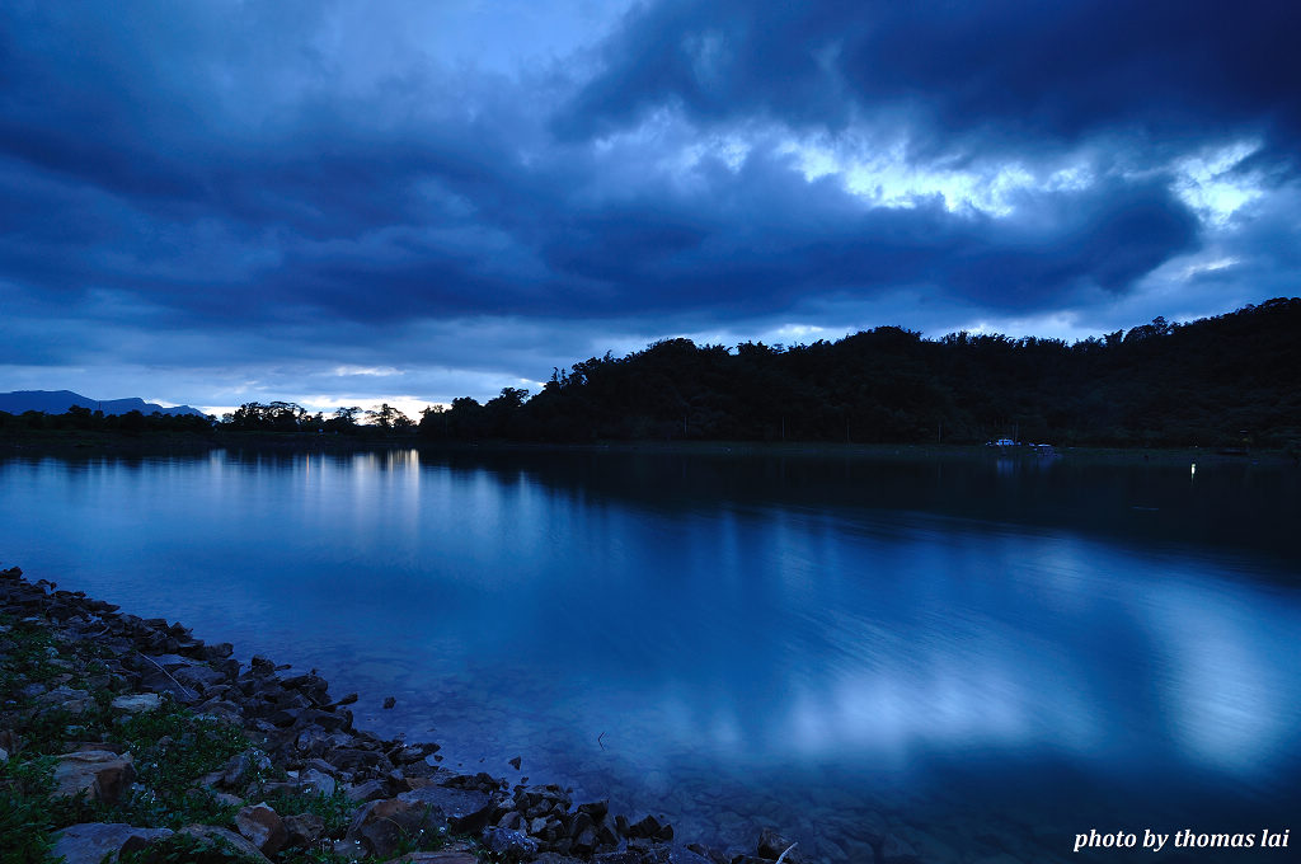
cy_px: 432
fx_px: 596
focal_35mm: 16
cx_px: 650
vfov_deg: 71.9
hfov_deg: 95.1
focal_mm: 11
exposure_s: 15
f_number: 13
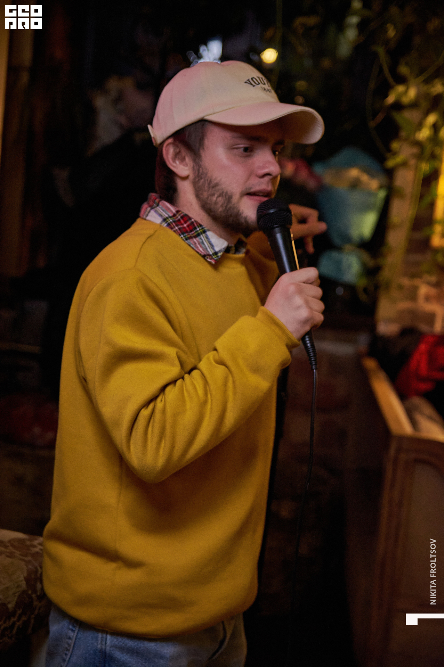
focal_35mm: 75
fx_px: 1390
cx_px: 222
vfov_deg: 27.0
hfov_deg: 18.2
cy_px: 334
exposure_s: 1/60
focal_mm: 50
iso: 1600
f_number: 2.8
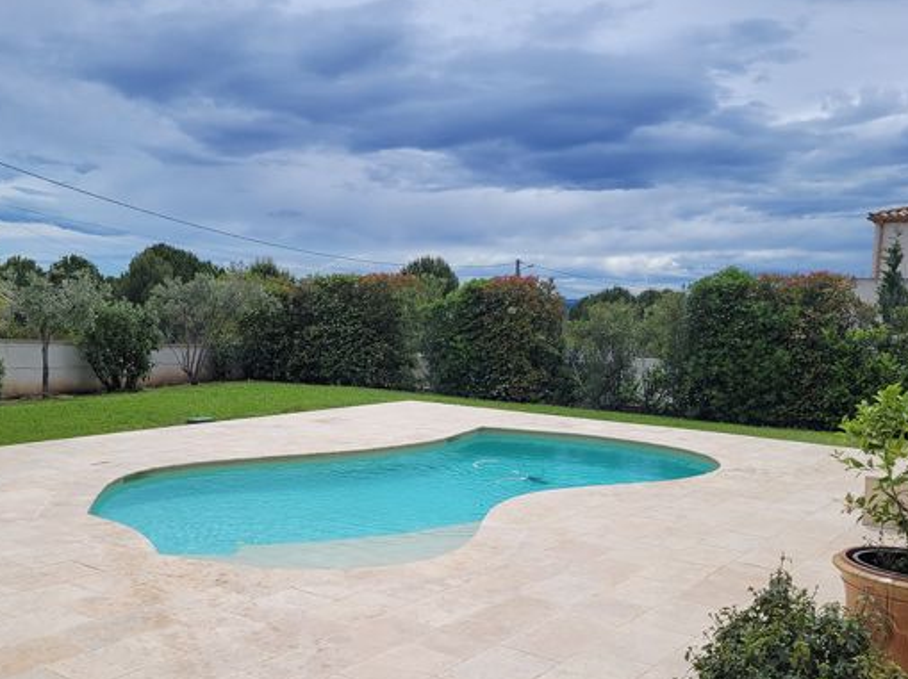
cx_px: 417
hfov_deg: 51.3
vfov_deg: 39.2
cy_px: 449
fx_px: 944
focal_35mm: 36
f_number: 1.8
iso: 40
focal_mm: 5.4
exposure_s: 1/3871
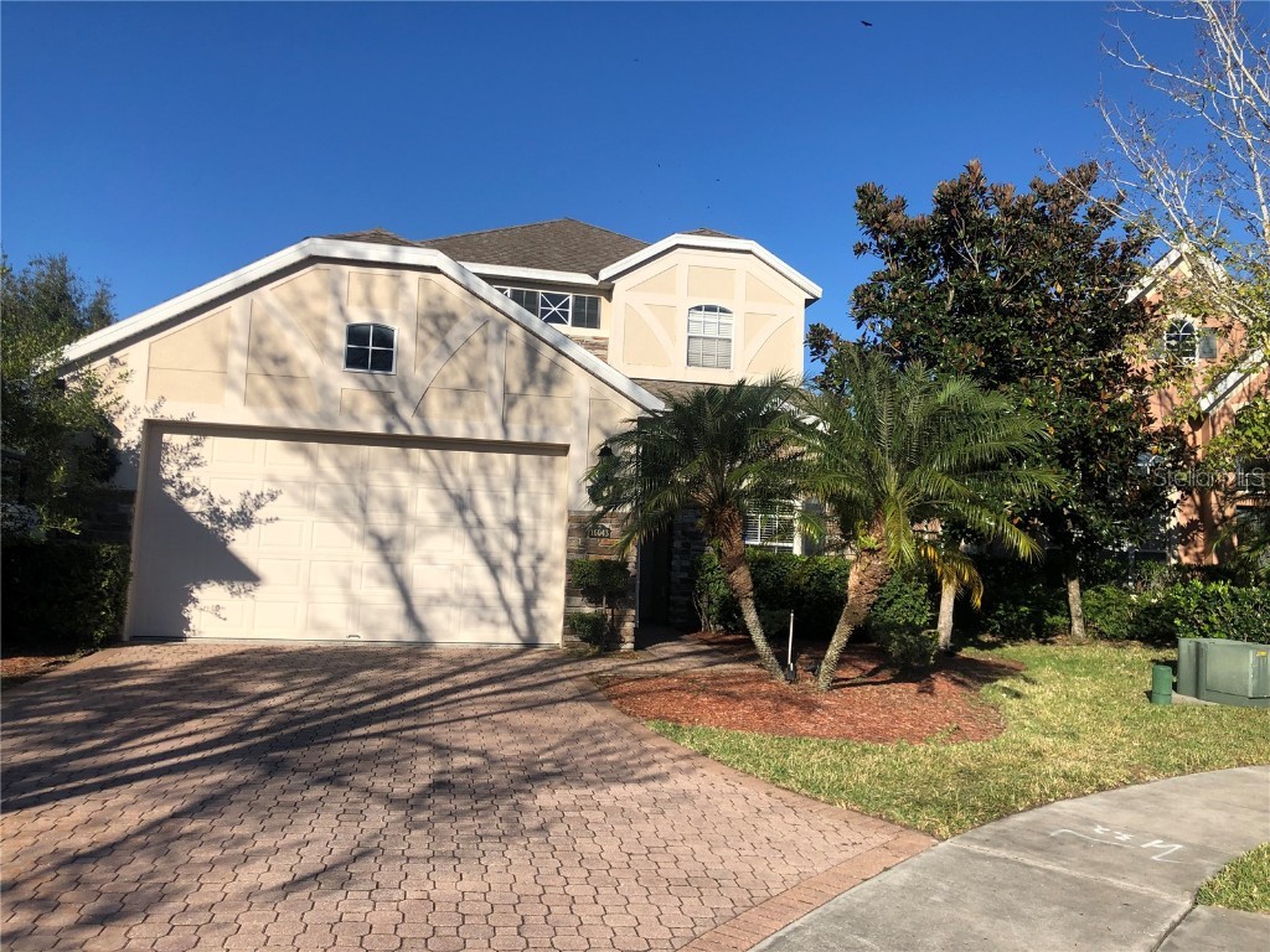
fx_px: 1027
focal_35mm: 28
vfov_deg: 49.7
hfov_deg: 63.4
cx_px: 635
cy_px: 476
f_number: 1.8
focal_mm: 4
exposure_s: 1/2703
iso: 20
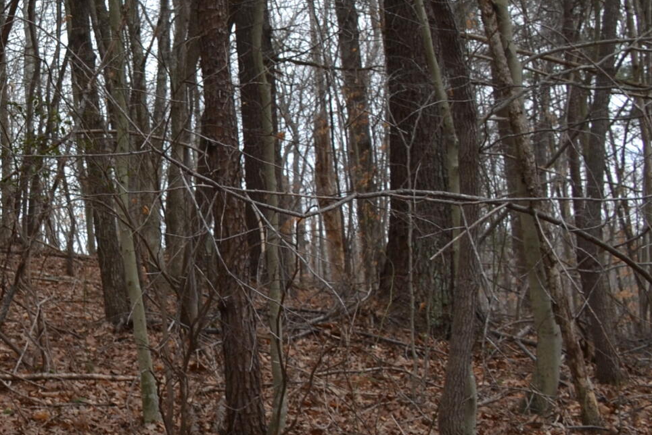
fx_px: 1521
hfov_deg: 21.2
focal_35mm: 84
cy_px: -94
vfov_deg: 15.6
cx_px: -263
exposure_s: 1/125
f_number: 5.6
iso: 110
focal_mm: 18
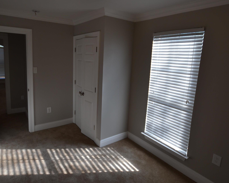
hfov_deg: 77.4
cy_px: 79
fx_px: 142
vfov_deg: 65.2
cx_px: 104
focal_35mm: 21
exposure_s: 1/80
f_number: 6.3
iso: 100
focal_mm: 10
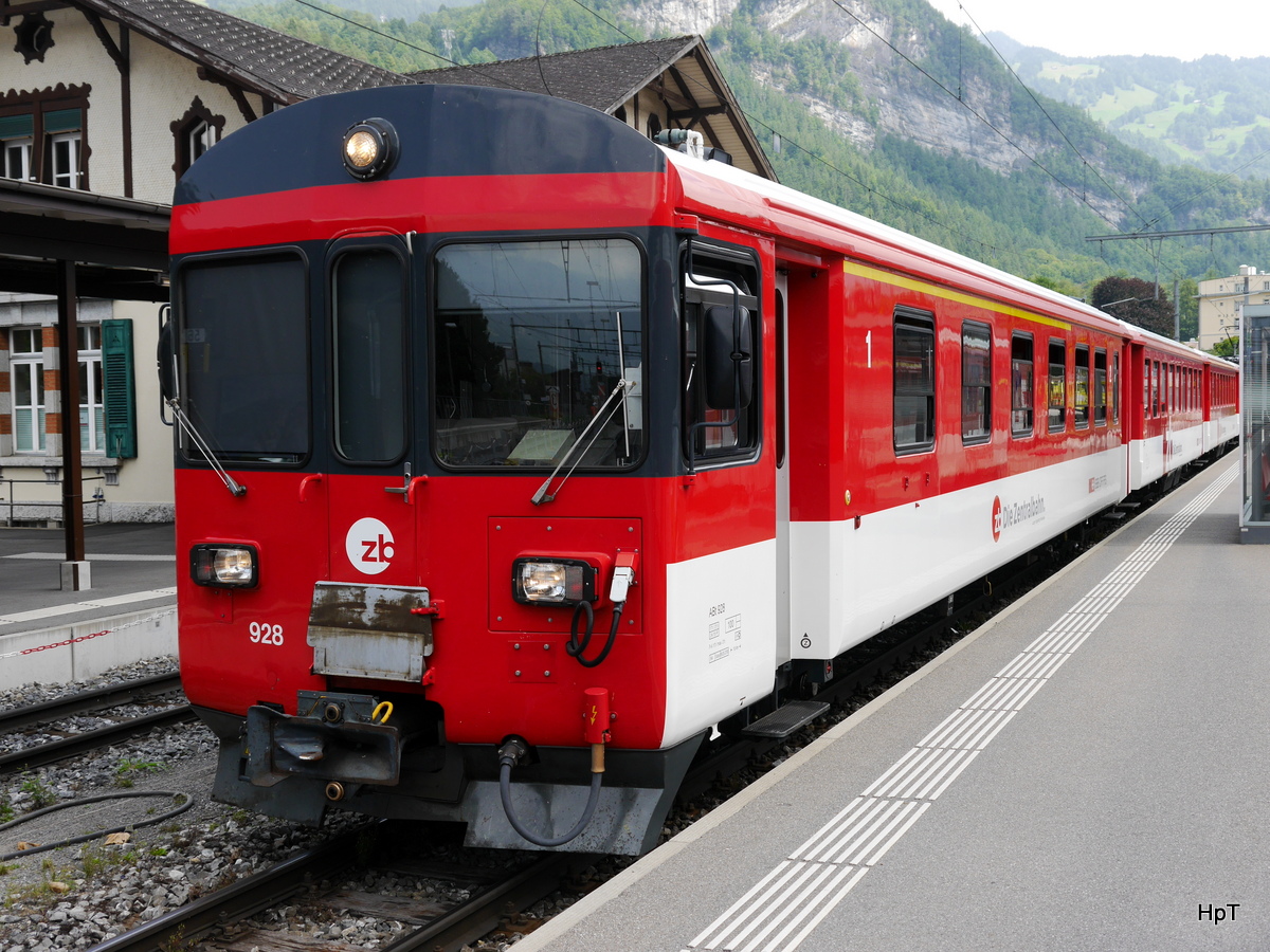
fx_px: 1614
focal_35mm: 44
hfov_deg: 42.9
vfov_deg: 32.9
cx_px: 635
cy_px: 476
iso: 160
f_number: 6.3
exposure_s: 1/200
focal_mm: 22
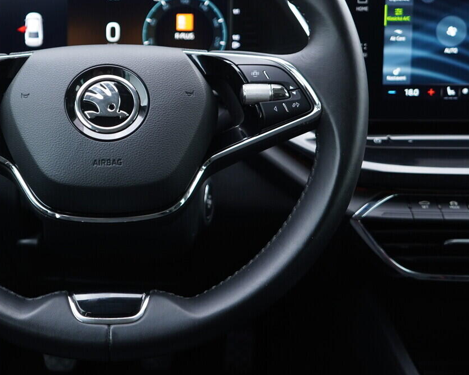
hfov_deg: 31.7
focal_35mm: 58
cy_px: 111
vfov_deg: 26.0
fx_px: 805
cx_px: 100
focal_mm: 24
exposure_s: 1/40
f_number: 2.8
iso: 320
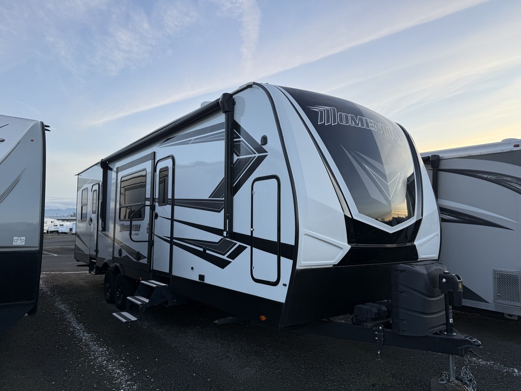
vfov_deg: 56.8
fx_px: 361
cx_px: 260
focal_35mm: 24
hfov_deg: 71.6
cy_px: 196
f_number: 1.78
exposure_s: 1/226
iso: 64
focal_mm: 6.76
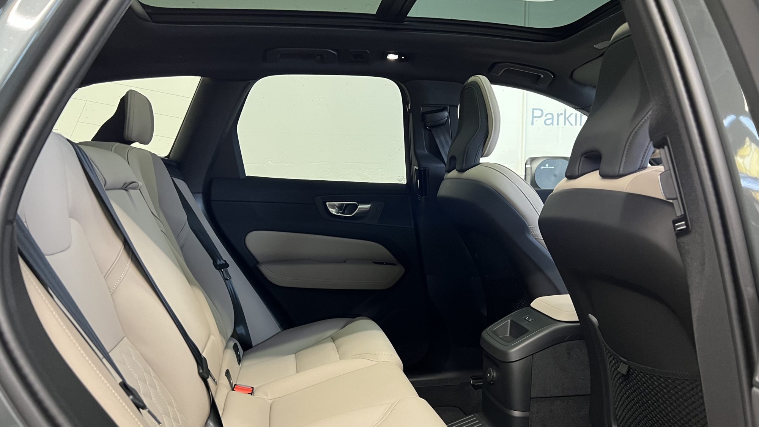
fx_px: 584
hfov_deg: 66.1
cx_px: 376
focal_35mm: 29
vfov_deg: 40.1
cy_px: 249
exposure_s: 1/50
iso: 400
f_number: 1.5
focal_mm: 5.7
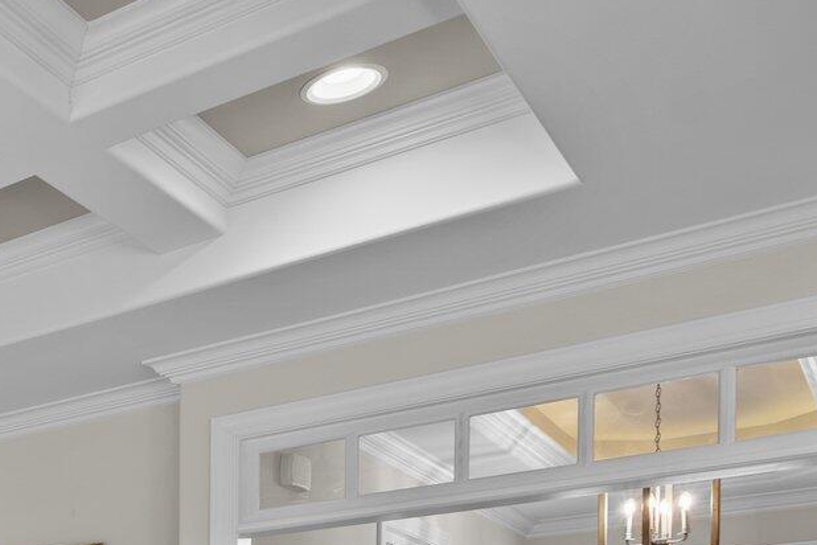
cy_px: 767
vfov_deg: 22.1
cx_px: -397
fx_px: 1203
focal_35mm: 53
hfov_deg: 27.0
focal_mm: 16
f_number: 4
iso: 250
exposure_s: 1/5
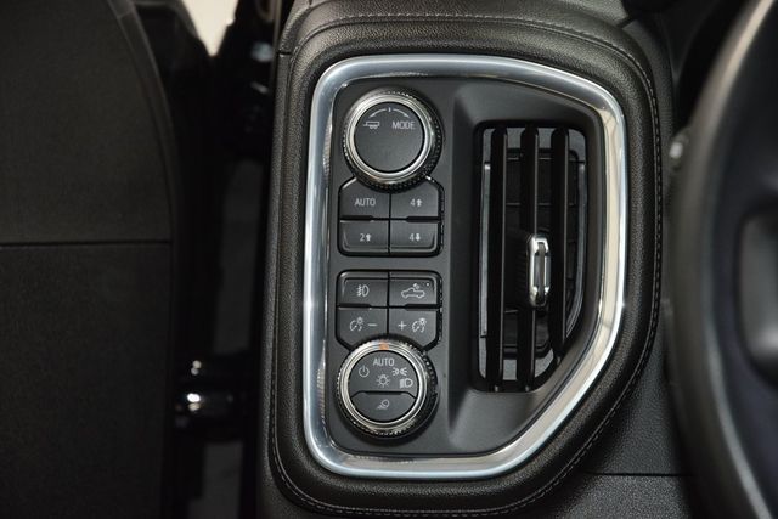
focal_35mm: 105
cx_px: 389
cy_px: 260
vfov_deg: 13.0
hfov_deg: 19.5
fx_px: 2270
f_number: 4.5
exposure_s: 1/60
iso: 2000
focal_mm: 70
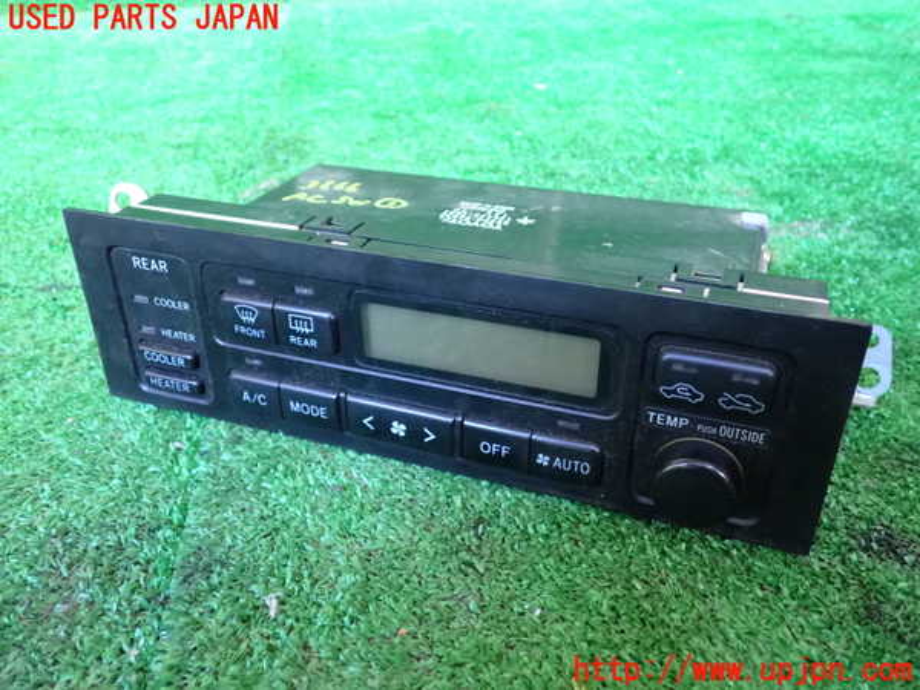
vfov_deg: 46.8
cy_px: 345
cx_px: 460
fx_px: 797
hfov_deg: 60.0
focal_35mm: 30
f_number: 2.3
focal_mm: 5.4
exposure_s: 1/80
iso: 1250
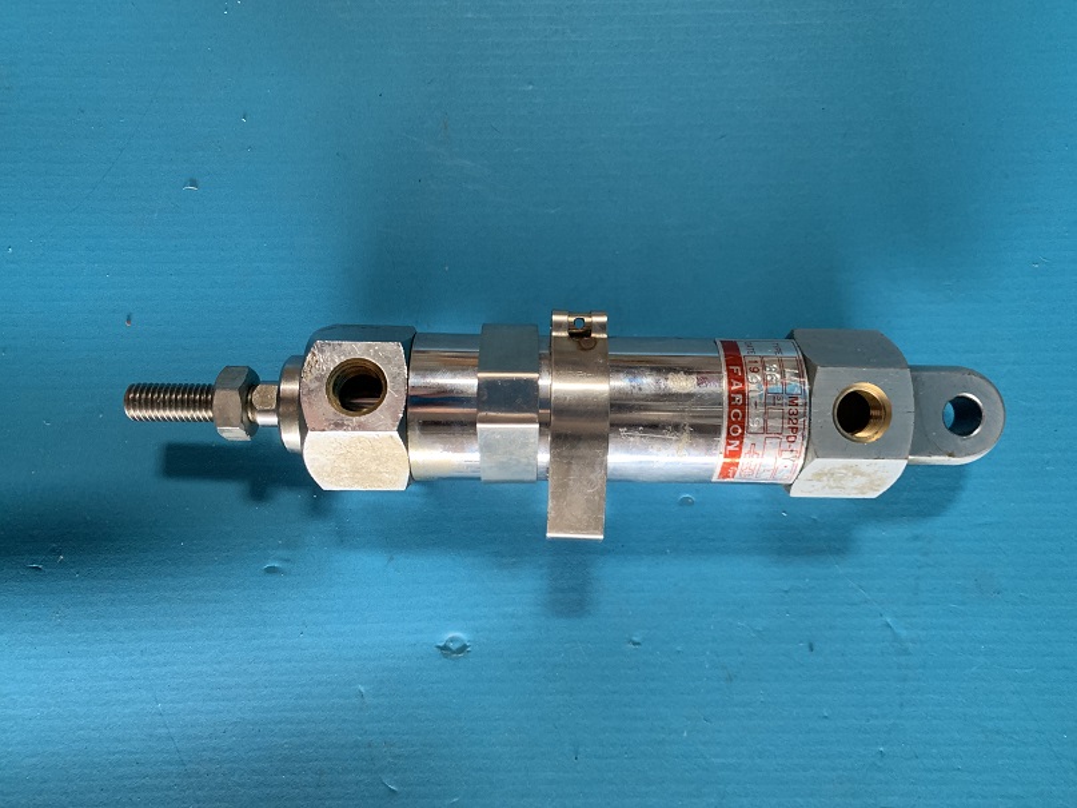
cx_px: 538
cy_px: 404
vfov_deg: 53.1
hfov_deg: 67.3
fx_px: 809
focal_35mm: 26
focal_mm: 4.25
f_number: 1.8
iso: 320
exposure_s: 1/60
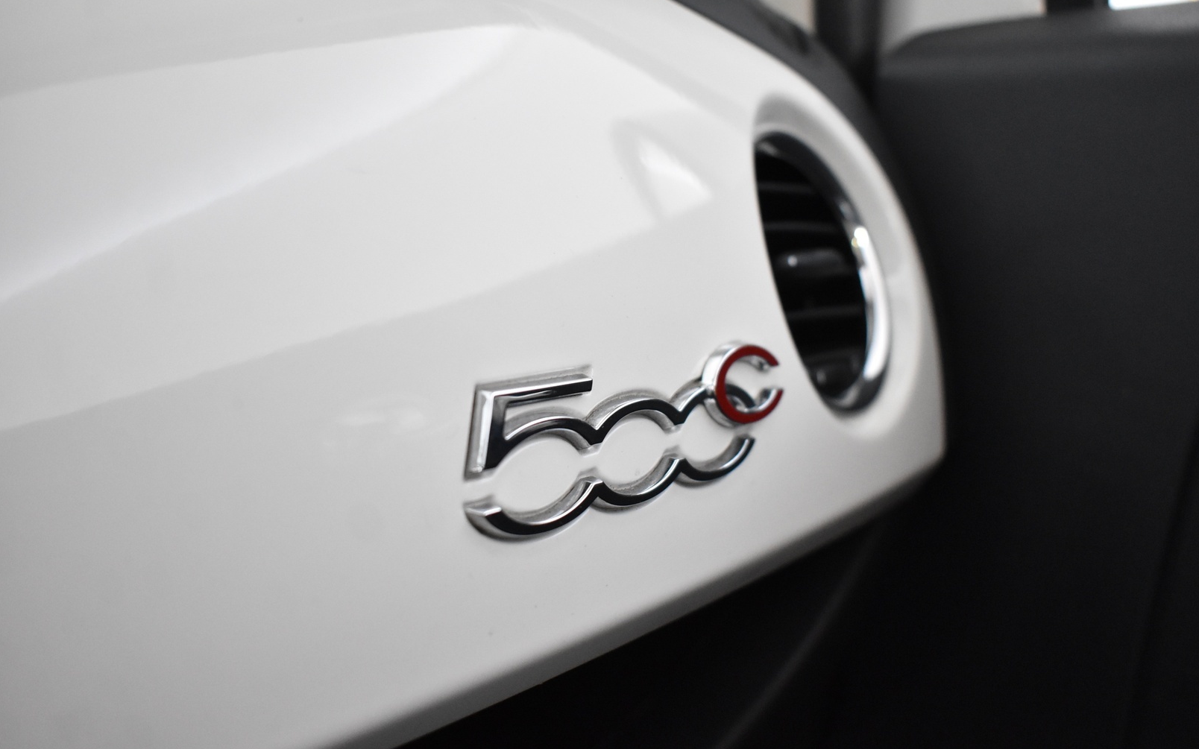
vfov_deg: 30.9
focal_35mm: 42
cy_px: 395
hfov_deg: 47.7
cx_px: 600
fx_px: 1356
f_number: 4
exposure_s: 1/40
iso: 2800
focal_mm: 27
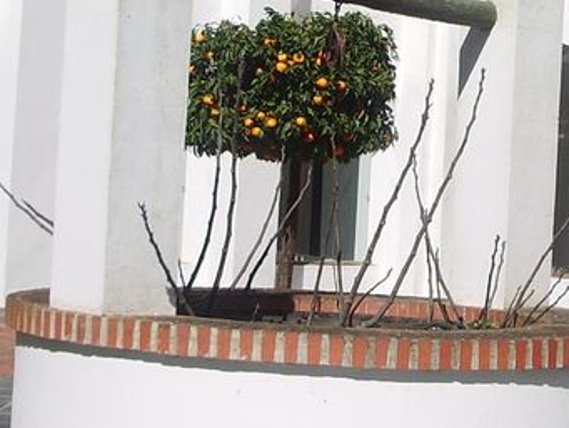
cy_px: 92
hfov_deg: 18.6
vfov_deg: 14.0
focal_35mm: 105
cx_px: 451
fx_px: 1727
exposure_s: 1/1000
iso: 50
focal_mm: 5.8
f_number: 4.3
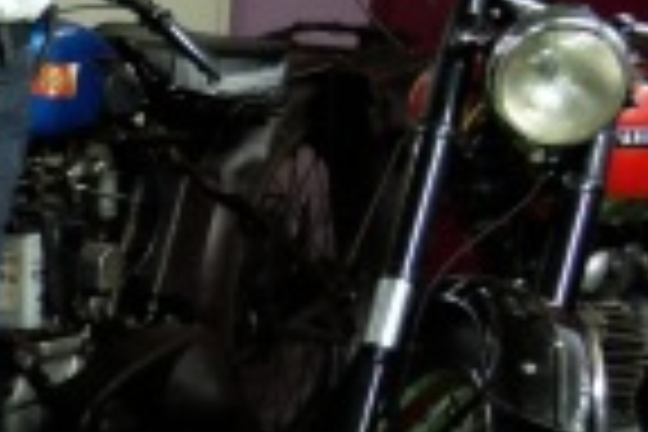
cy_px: 124
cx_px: -1148
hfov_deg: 7.3
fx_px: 4590
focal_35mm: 255
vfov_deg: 5.4
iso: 4000
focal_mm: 30.9
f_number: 4.3
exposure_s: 1/18
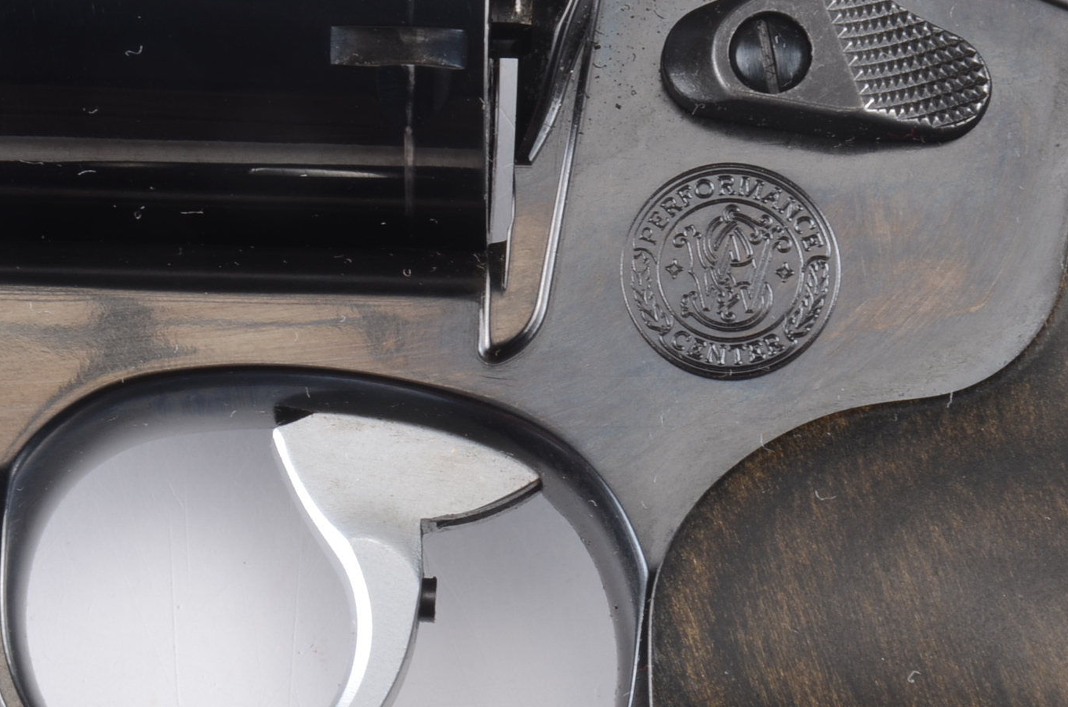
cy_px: 324
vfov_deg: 4.8
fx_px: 8434
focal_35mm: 285
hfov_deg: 7.2
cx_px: 556
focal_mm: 105
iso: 160
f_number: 25
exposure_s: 1/200
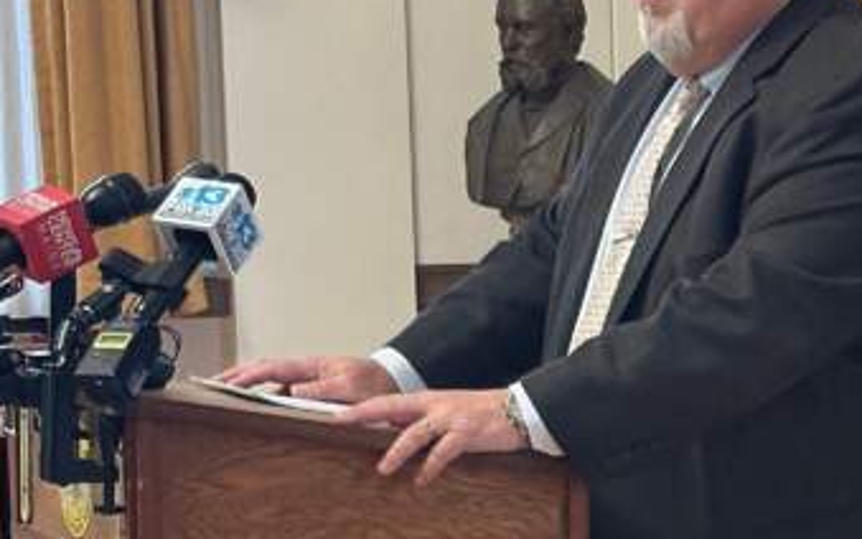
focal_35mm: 150
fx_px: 3524
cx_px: 1048
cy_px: 597
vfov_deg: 8.7
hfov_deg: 13.5
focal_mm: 6.86
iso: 320
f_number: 1.78
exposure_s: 1/40
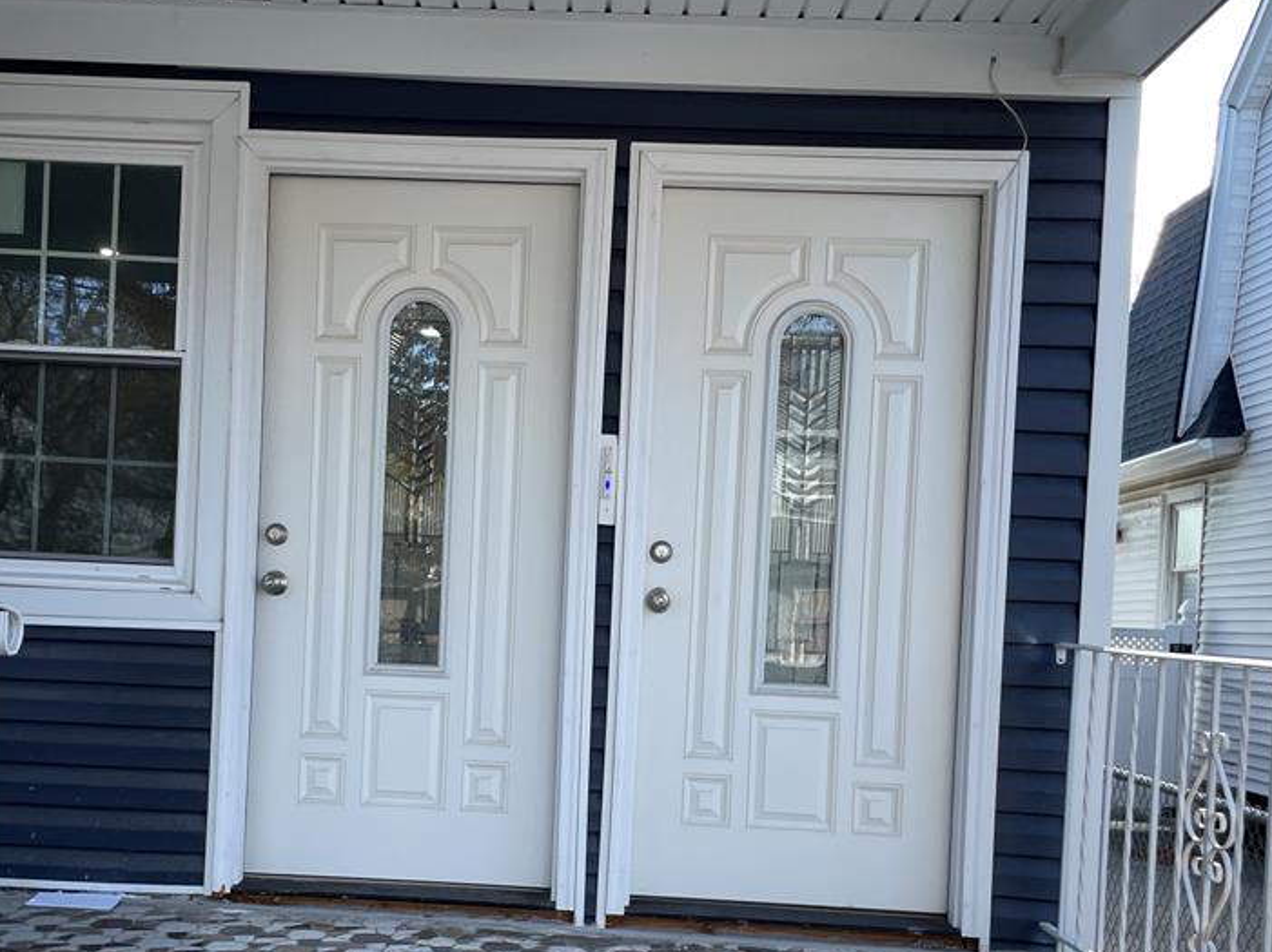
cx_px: 508
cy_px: 644
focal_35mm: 38
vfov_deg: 37.2
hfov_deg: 48.7
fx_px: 1396
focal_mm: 4.2
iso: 32
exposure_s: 1/376
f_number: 1.6
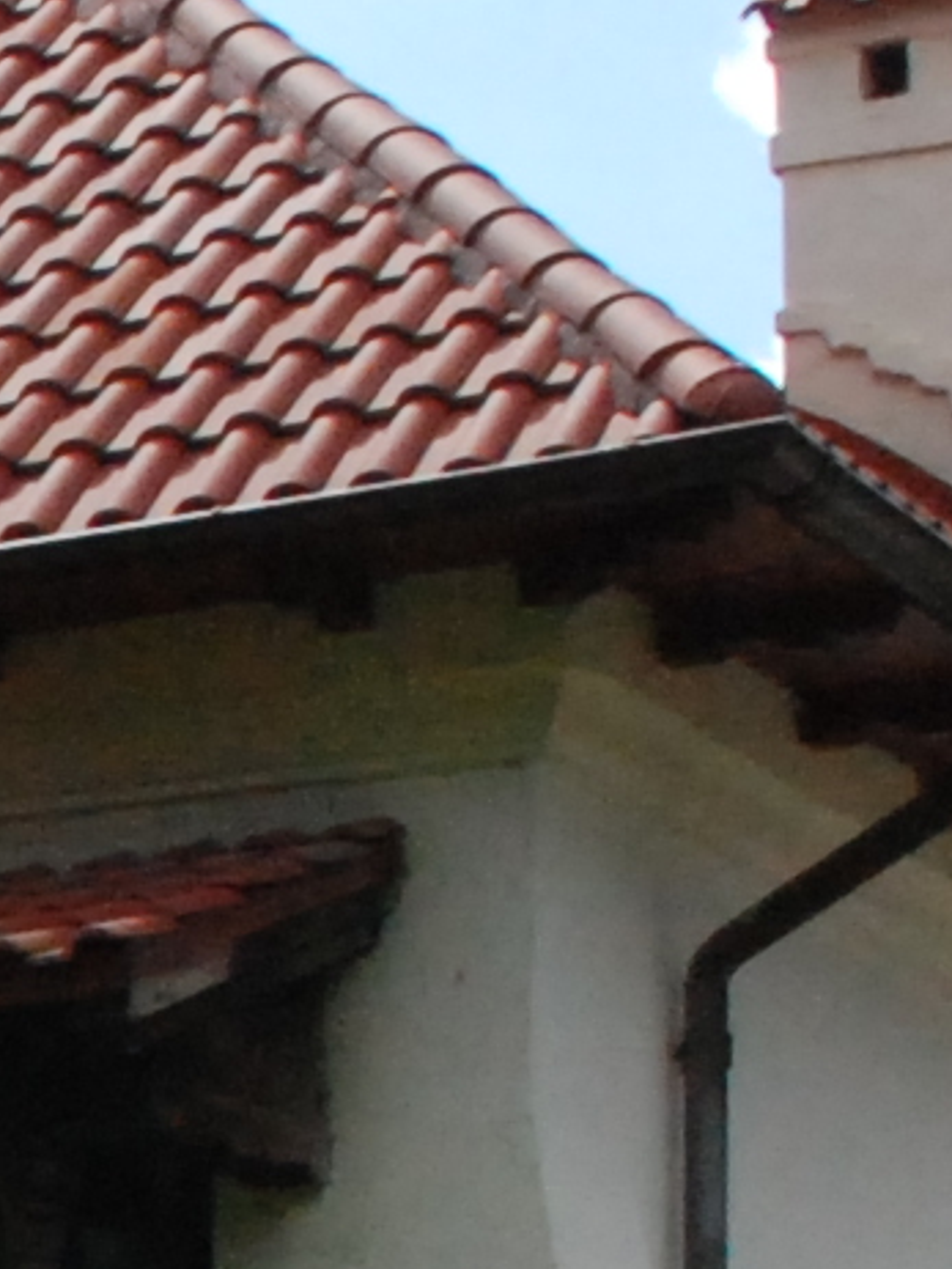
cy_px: 2252
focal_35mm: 266
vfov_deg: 7.2
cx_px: -2875
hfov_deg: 5.0
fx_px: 9745
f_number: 13
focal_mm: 22
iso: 1000
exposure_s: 1/640
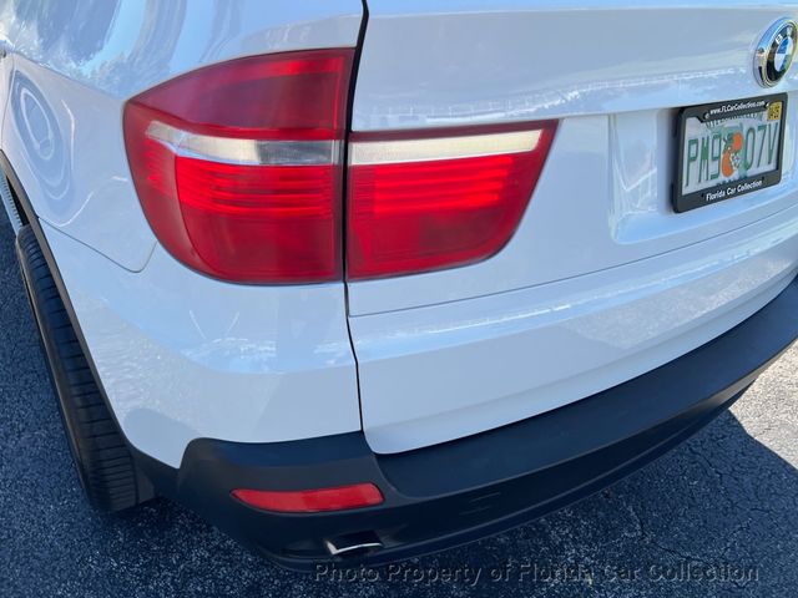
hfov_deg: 67.3
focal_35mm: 26
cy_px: 299
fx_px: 599
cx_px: 399
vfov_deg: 53.1
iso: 50
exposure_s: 1/1029
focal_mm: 5.7
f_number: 1.5
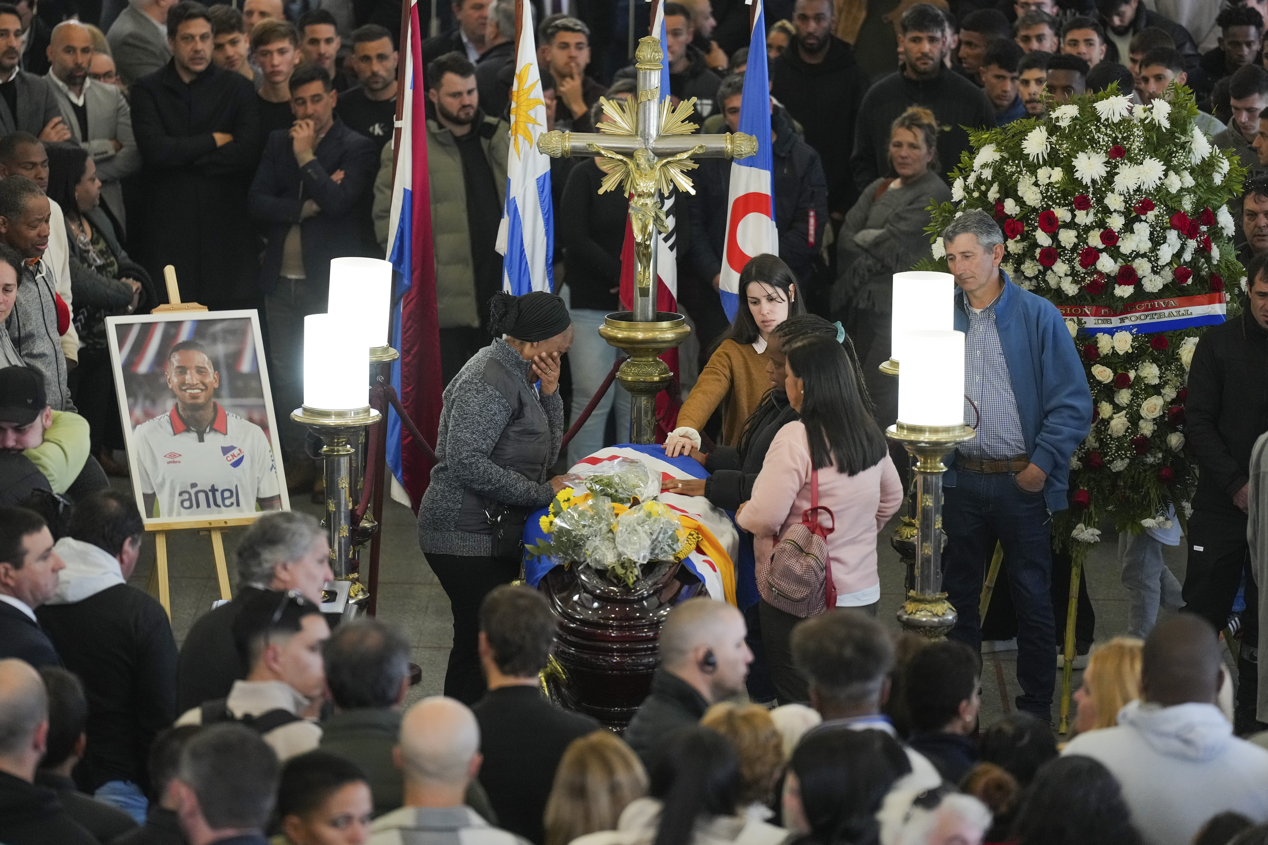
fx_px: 7044
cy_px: 422
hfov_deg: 10.3
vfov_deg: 6.9
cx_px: 634
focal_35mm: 200
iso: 3200
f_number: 2.8
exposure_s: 1/250
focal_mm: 200
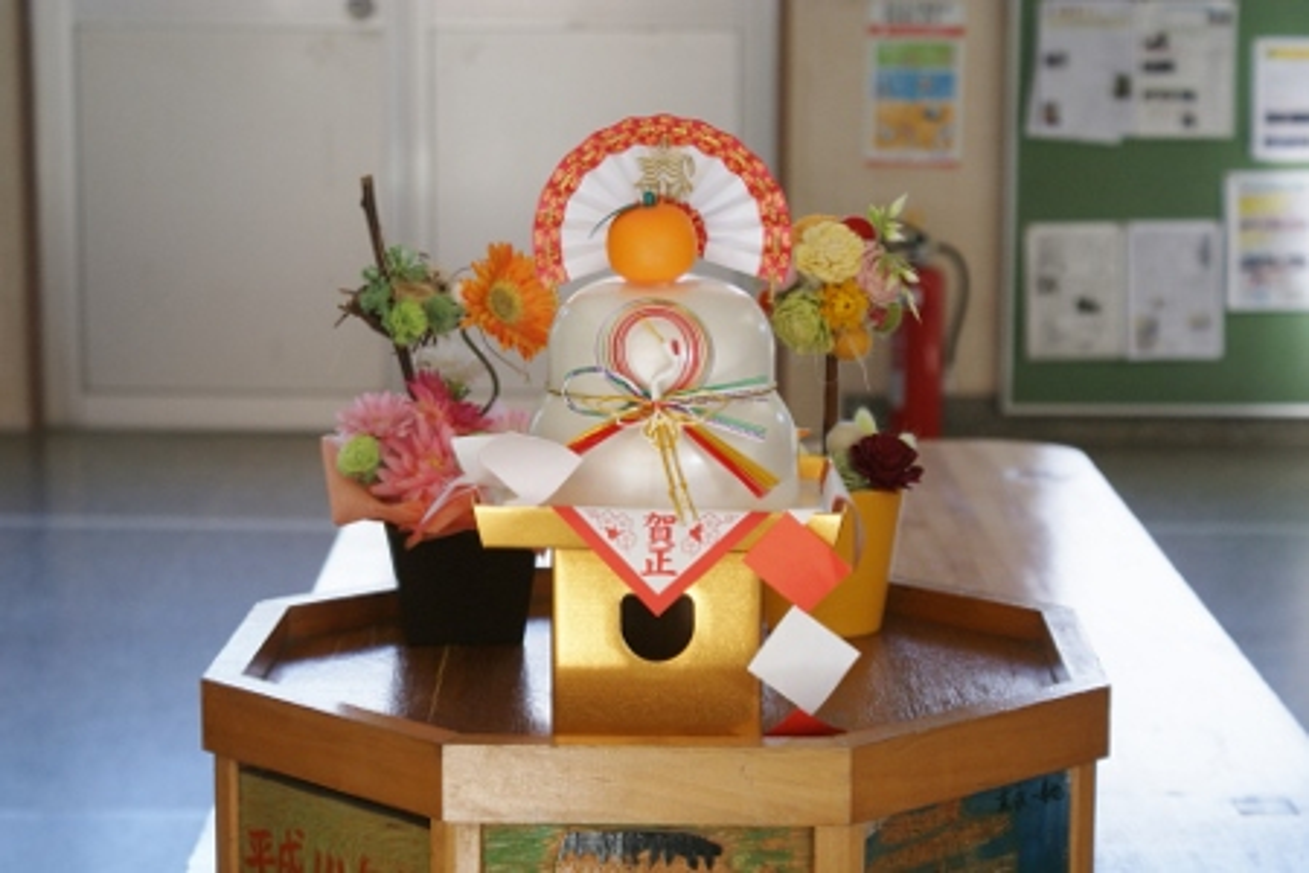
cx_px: 654
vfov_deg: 15.2
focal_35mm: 90
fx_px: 3272
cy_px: 436
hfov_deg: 22.6
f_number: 5.6
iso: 250
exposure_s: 1/100
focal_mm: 60
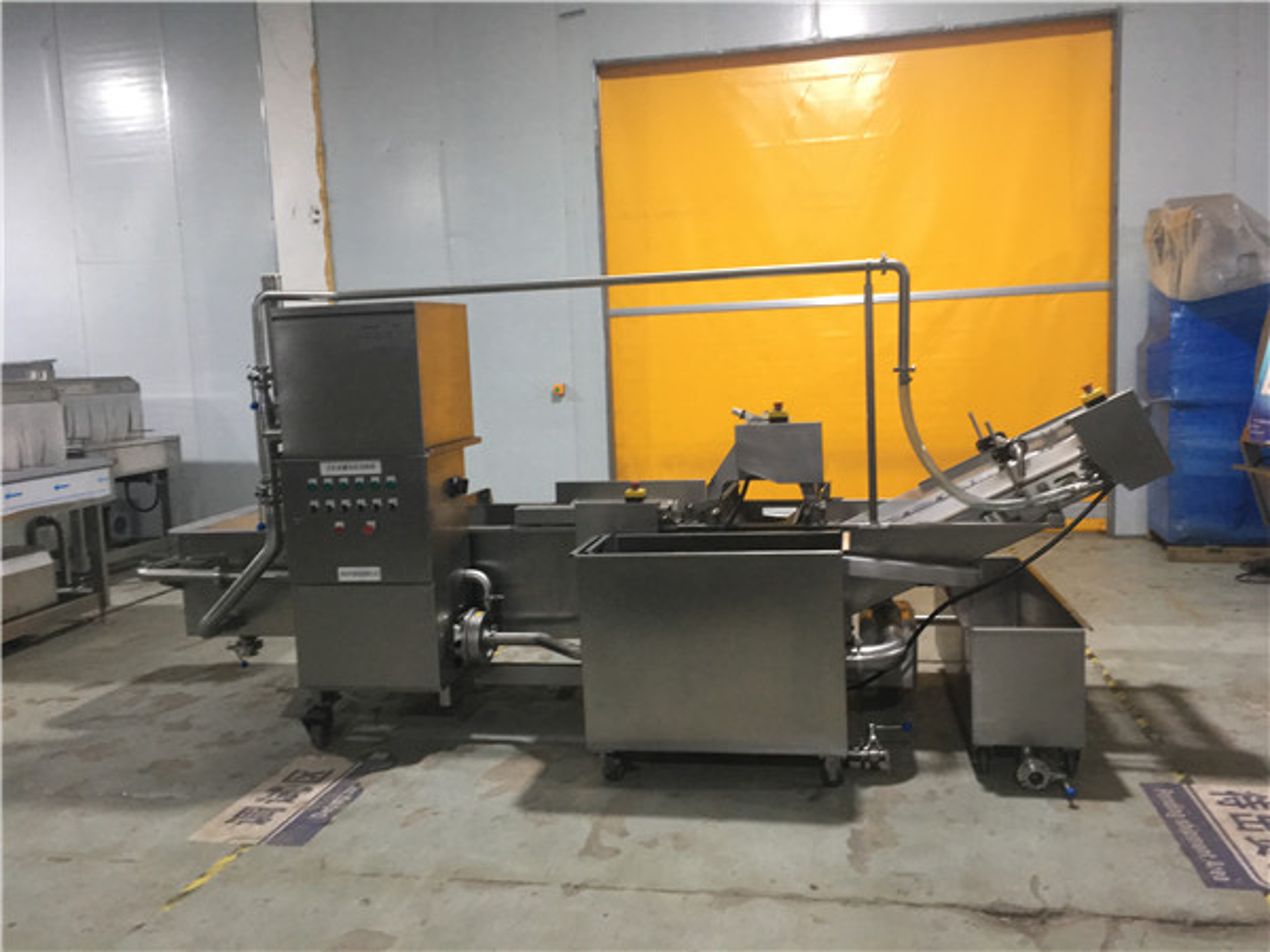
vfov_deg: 48.2
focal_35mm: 29
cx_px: 635
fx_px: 1064
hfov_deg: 61.7
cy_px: 476
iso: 200
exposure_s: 1/20
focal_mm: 4.15
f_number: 2.2
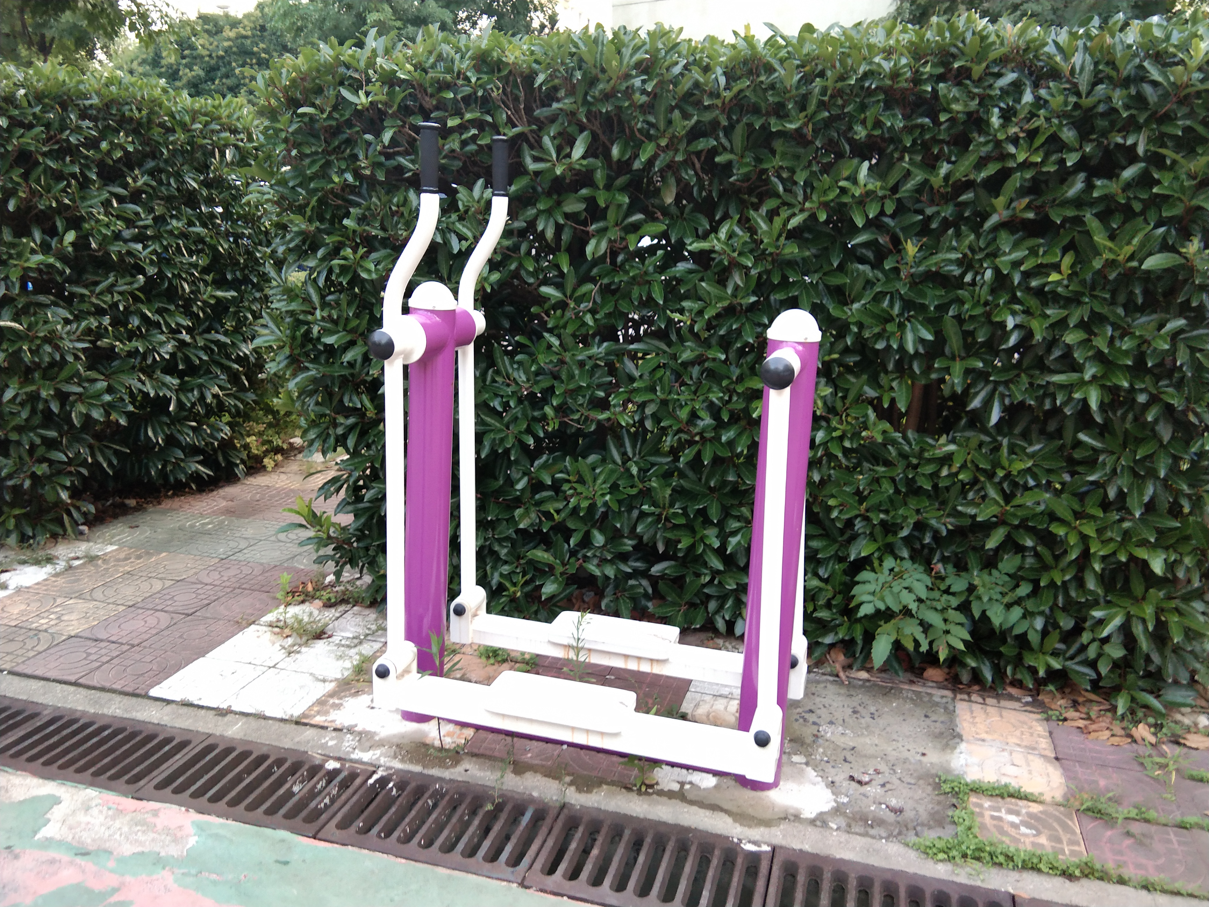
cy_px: 454
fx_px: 1083
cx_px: 604
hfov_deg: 58.4
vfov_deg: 45.4
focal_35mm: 31
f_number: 2.2
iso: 160
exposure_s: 1/50
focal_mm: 3.69
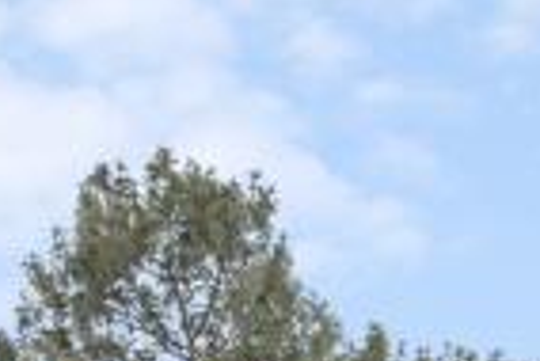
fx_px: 1517
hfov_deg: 19.5
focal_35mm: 101
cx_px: 555
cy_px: 1168
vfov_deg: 9.6
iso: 320
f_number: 8
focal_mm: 14
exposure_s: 1/250
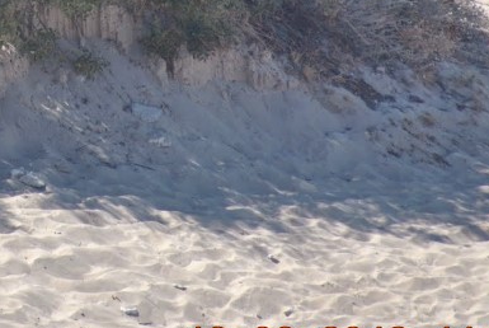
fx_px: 12148
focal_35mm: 893
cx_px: -45
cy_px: -71
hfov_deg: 2.3
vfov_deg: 1.5
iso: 200
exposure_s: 1/640
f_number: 5.6
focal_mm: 200
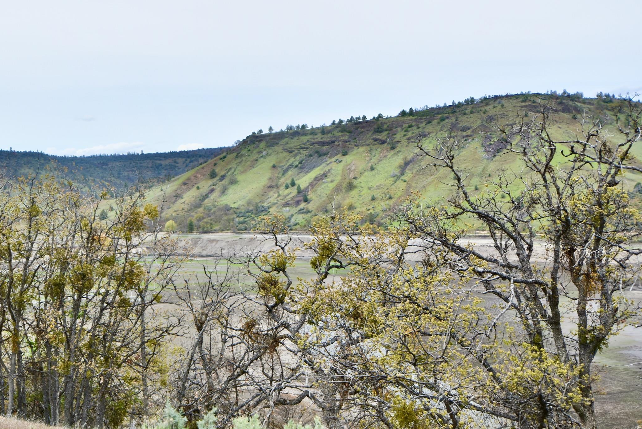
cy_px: 206
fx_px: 785
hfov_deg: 44.4
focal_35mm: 44
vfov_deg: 30.5
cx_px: 284
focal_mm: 24
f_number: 8
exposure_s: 1/250
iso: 160
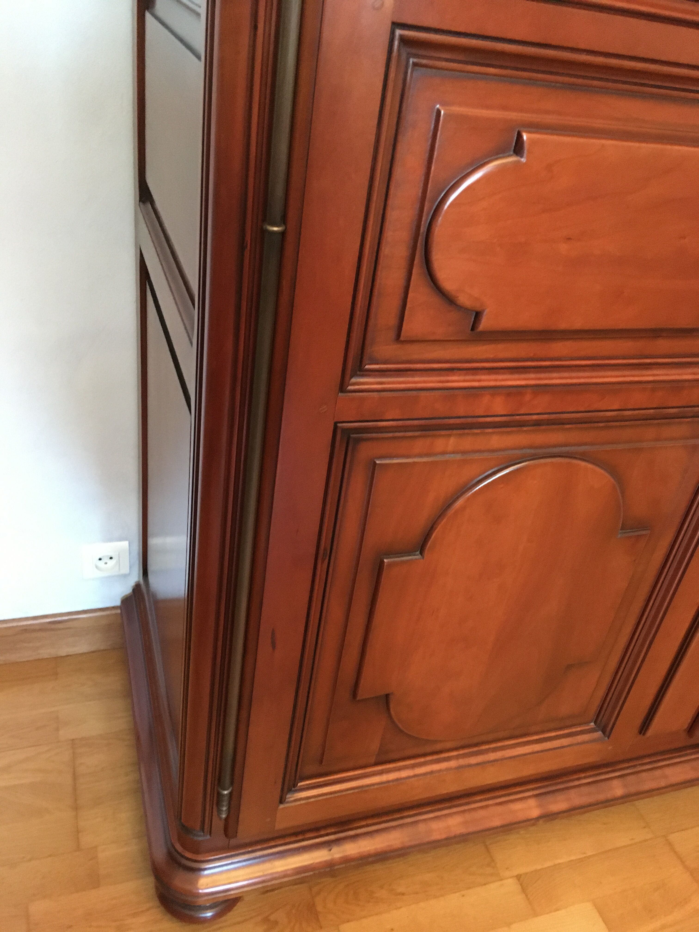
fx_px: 781
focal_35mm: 29
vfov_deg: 61.7
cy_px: 466
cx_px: 350
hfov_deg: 48.2
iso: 320
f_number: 2.2
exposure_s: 1/17
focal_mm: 4.15
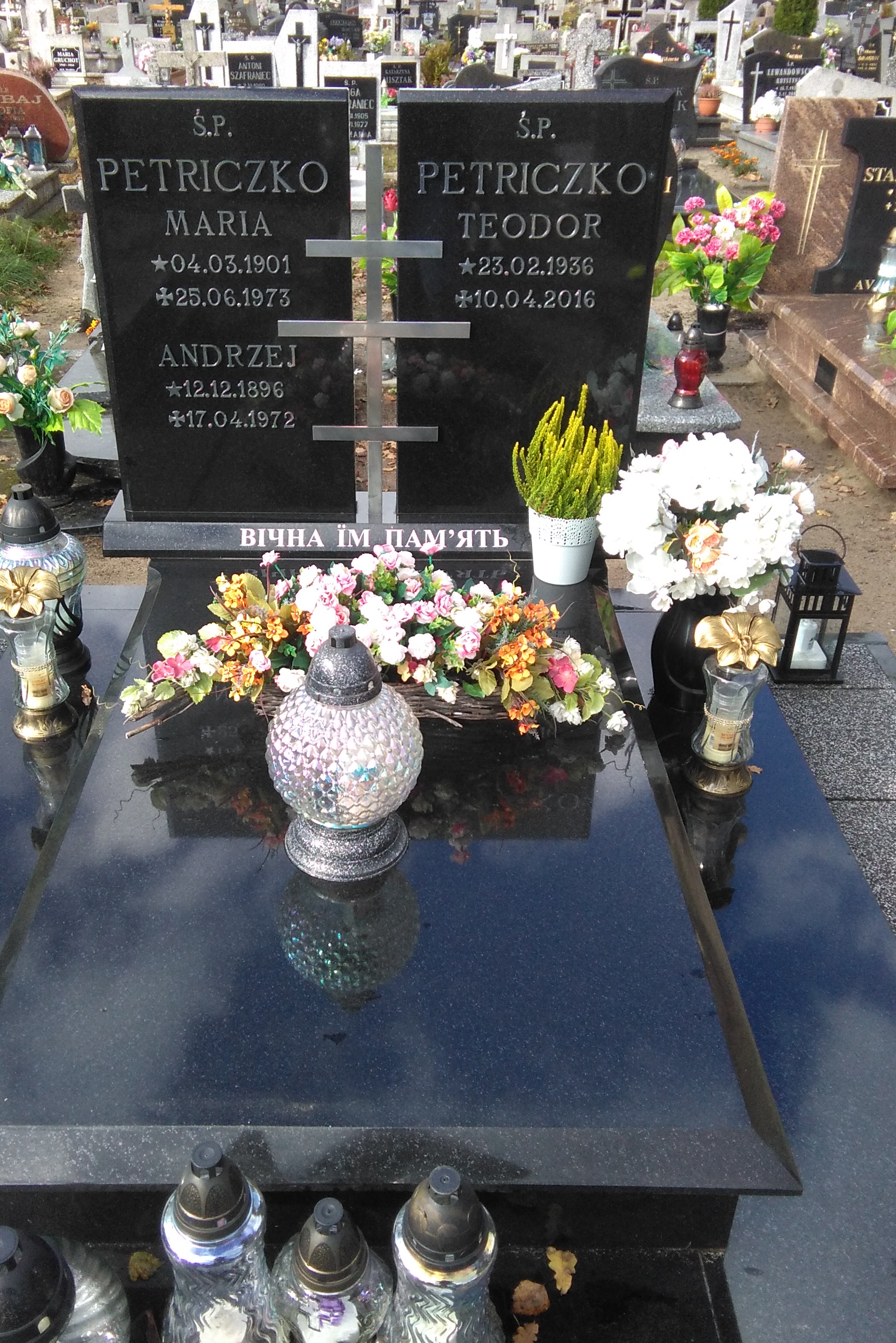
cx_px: 408
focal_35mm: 30
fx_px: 1120
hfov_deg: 43.6
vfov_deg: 61.9
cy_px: 671
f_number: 2.2
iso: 100
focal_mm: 2.34
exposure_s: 1/281
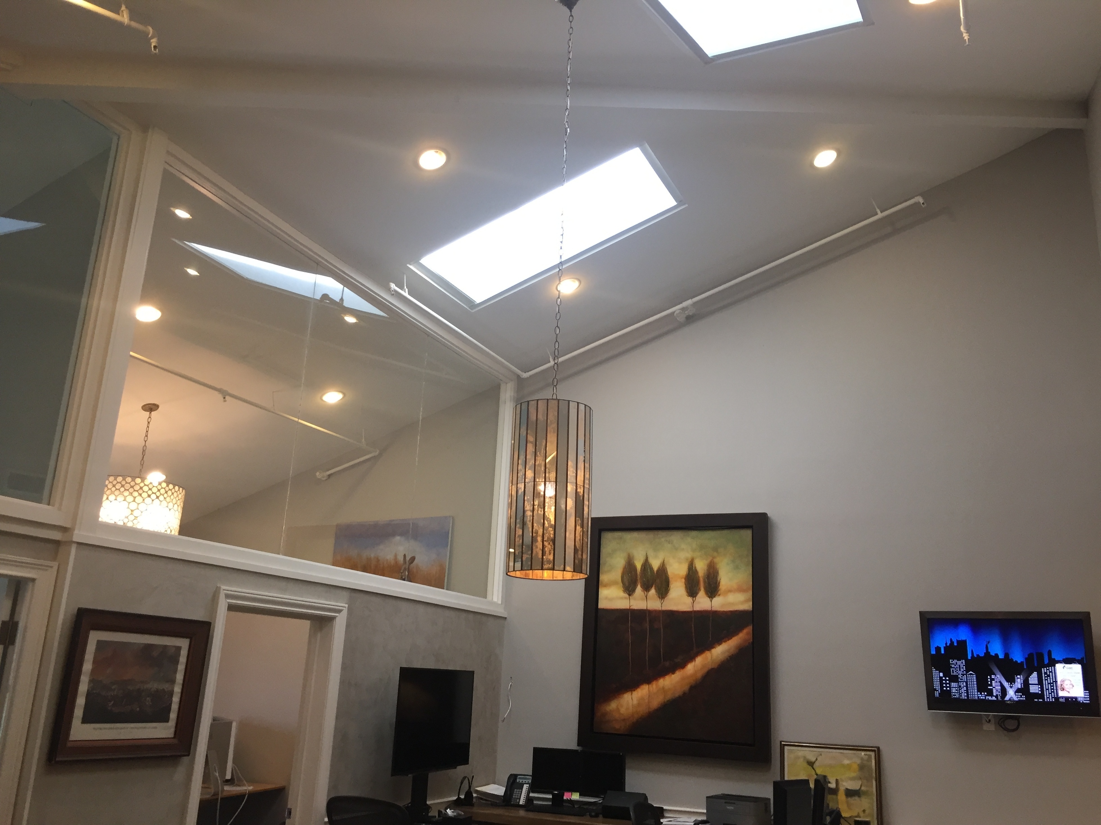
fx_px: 922
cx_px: 550
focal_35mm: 29
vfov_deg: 48.2
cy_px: 412
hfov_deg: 61.7
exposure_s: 1/30
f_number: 2.2
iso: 40
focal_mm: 4.15
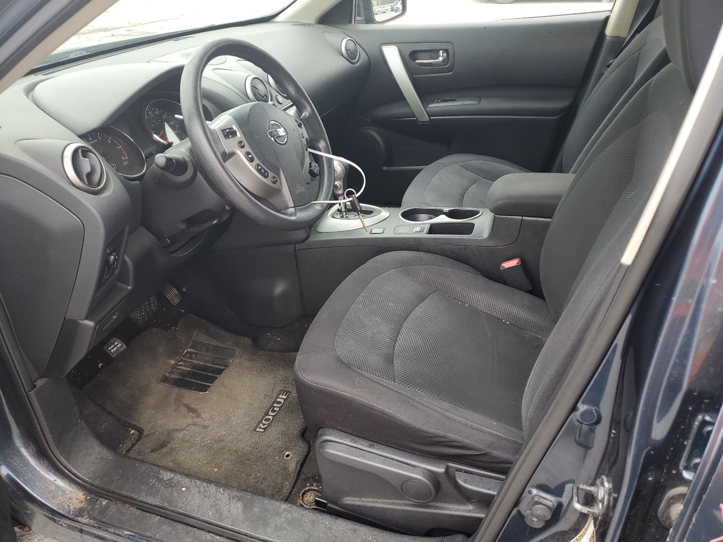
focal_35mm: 26
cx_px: 362
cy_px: 271
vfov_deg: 53.1
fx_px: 543
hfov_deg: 67.3
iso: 51
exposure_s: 1/120
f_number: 1.5
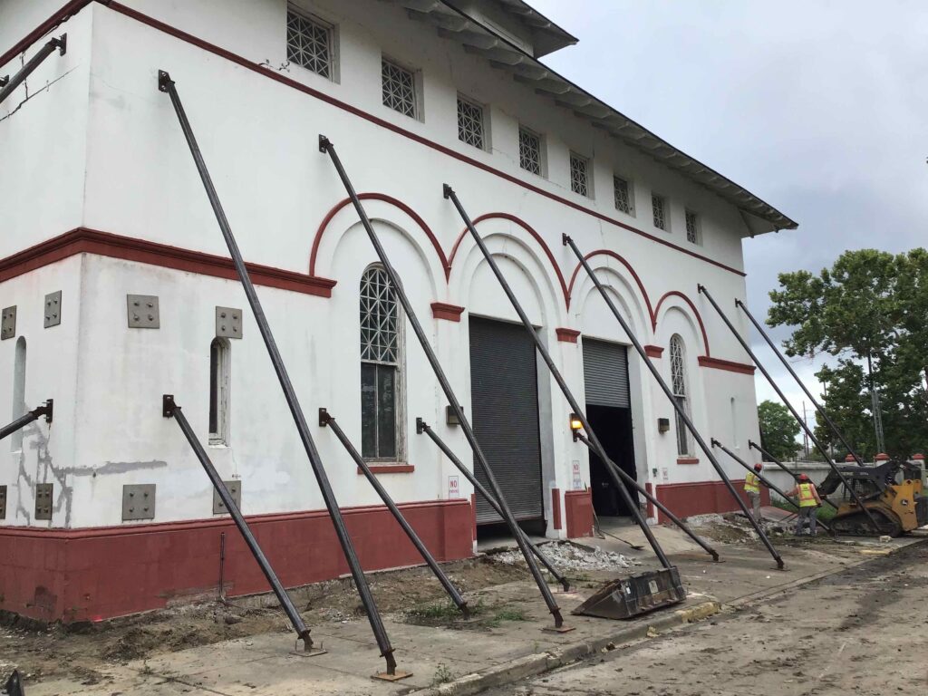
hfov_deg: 58.4
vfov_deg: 45.4
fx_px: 831
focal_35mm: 31
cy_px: 348
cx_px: 464
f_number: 2.4
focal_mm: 3.3
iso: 25
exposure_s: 1/783
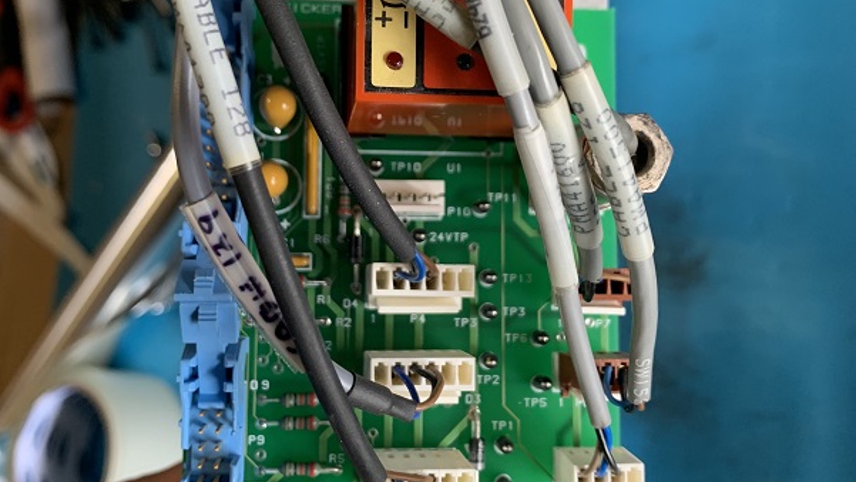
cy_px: 196
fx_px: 862
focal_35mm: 38
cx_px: 429
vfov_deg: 31.1
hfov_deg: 52.8
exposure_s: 1/60
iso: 125
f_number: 1.8
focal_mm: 4.25
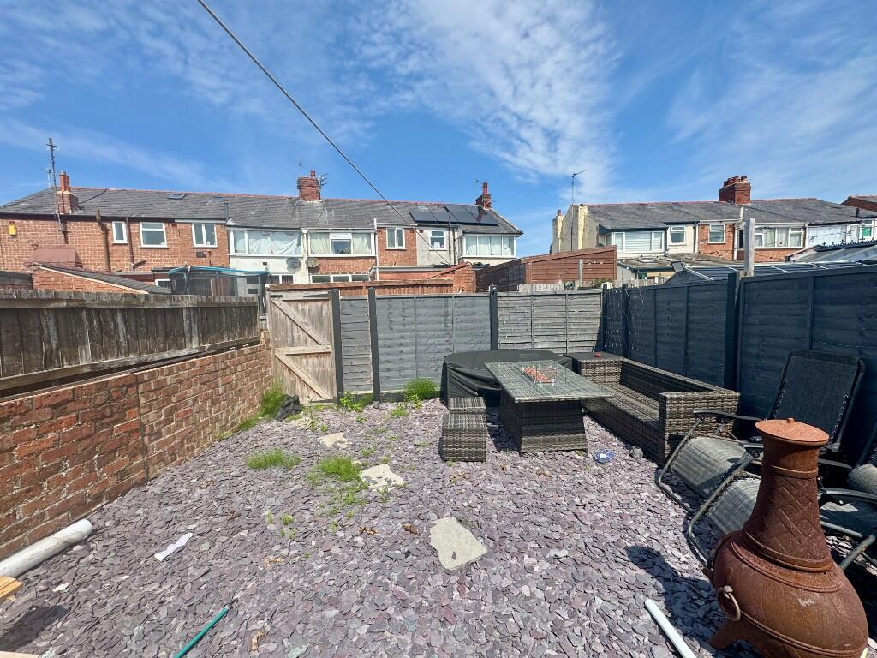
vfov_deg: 85.7
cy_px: 329
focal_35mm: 14
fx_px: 355
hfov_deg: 102.1
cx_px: 438
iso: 40
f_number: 2.2
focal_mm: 2.22
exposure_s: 1/1672
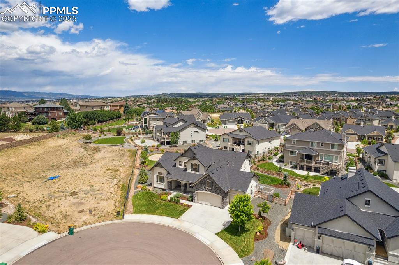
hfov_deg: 78.6
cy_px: 132
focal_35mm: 22
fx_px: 244
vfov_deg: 57.1
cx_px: 200
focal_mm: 8.4
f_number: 2.8
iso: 100
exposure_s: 1/2500
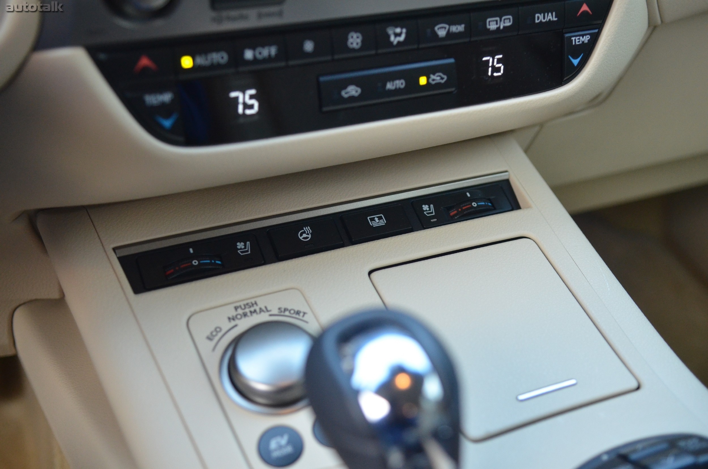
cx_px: 354
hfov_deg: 43.7
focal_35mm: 45
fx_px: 883
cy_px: 234
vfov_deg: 29.7
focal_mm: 30
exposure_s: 1/125
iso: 1600
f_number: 2.8
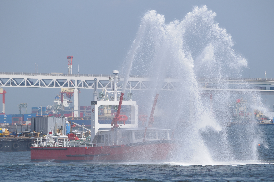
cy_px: 91
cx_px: 138
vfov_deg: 3.4
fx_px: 3097
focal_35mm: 407
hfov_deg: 5.1
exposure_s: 1/1000
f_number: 7.1
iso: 200
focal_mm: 270
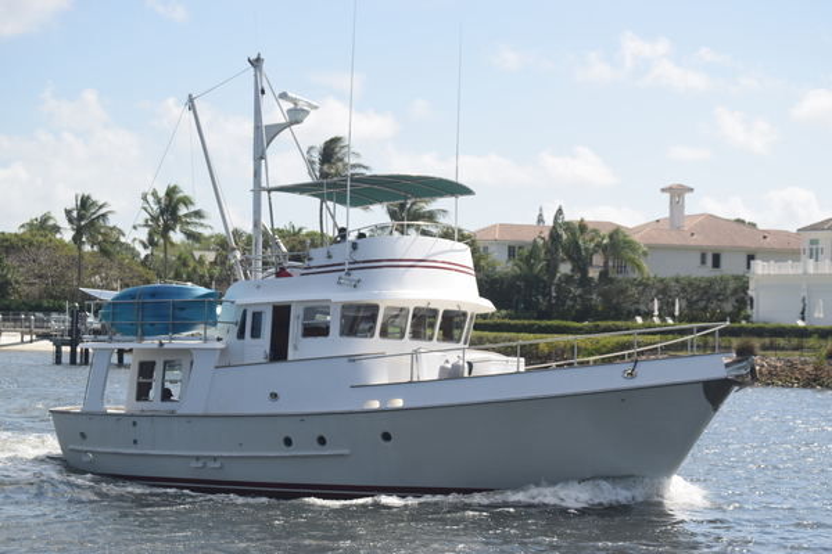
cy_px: 277
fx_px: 1907
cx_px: 416
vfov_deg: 16.6
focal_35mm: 82
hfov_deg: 24.6
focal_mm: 55
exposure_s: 1/320
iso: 200
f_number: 9
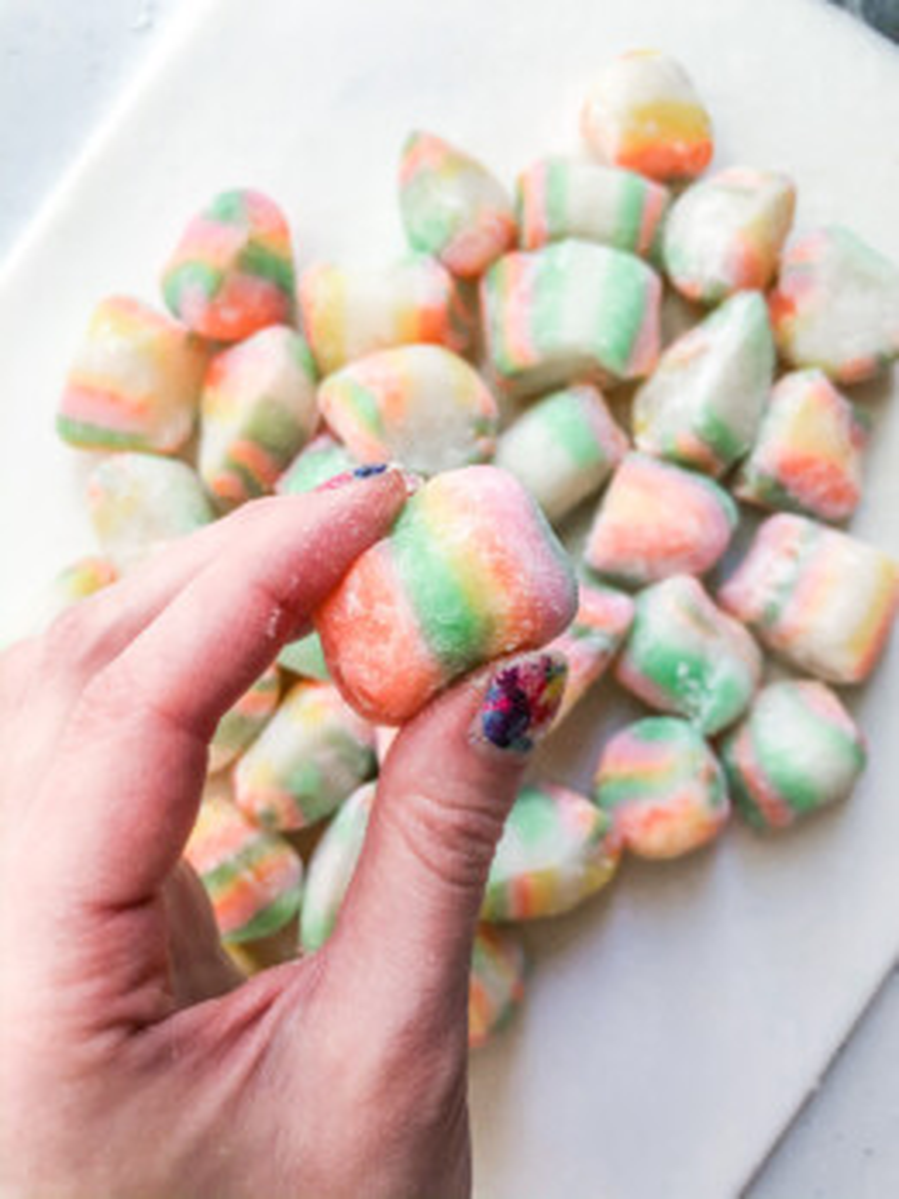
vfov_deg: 63.4
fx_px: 970
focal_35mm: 28
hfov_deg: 49.7
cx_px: 450
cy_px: 600
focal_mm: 3.99
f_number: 1.8
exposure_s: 1/15
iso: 50
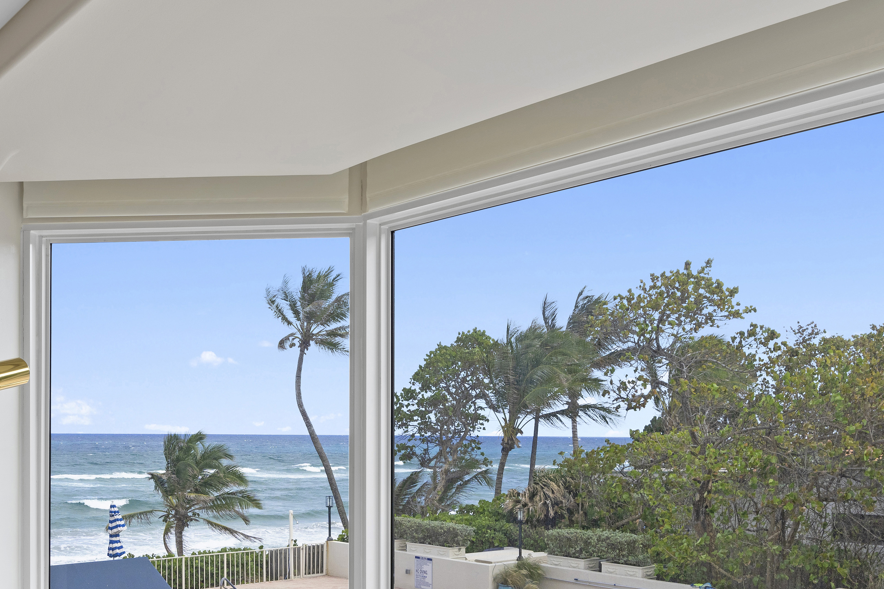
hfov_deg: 49.4
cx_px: 371
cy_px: 409
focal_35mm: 39
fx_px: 958
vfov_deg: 33.8
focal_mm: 16
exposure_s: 1/8
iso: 100
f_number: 9
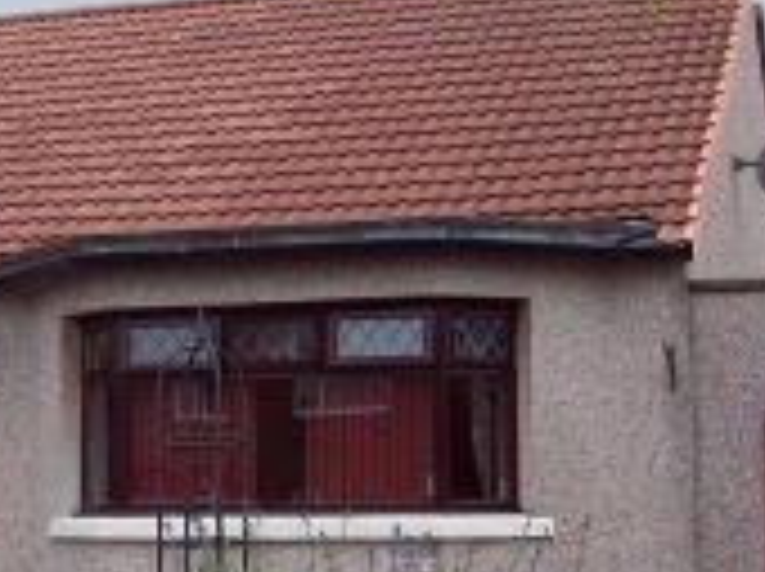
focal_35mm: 95
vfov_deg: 15.5
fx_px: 2097
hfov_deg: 20.4
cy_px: 297
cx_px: 148
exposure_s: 1/615
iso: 80
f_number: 2.7
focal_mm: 6
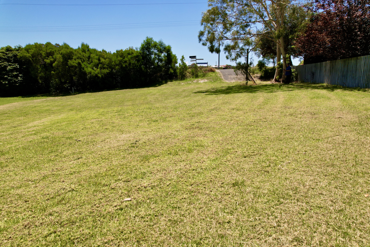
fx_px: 226
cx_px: 185
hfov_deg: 78.6
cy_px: 124
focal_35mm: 22
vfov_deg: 57.2
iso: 110
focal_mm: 8.38
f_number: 2.8
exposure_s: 1/640
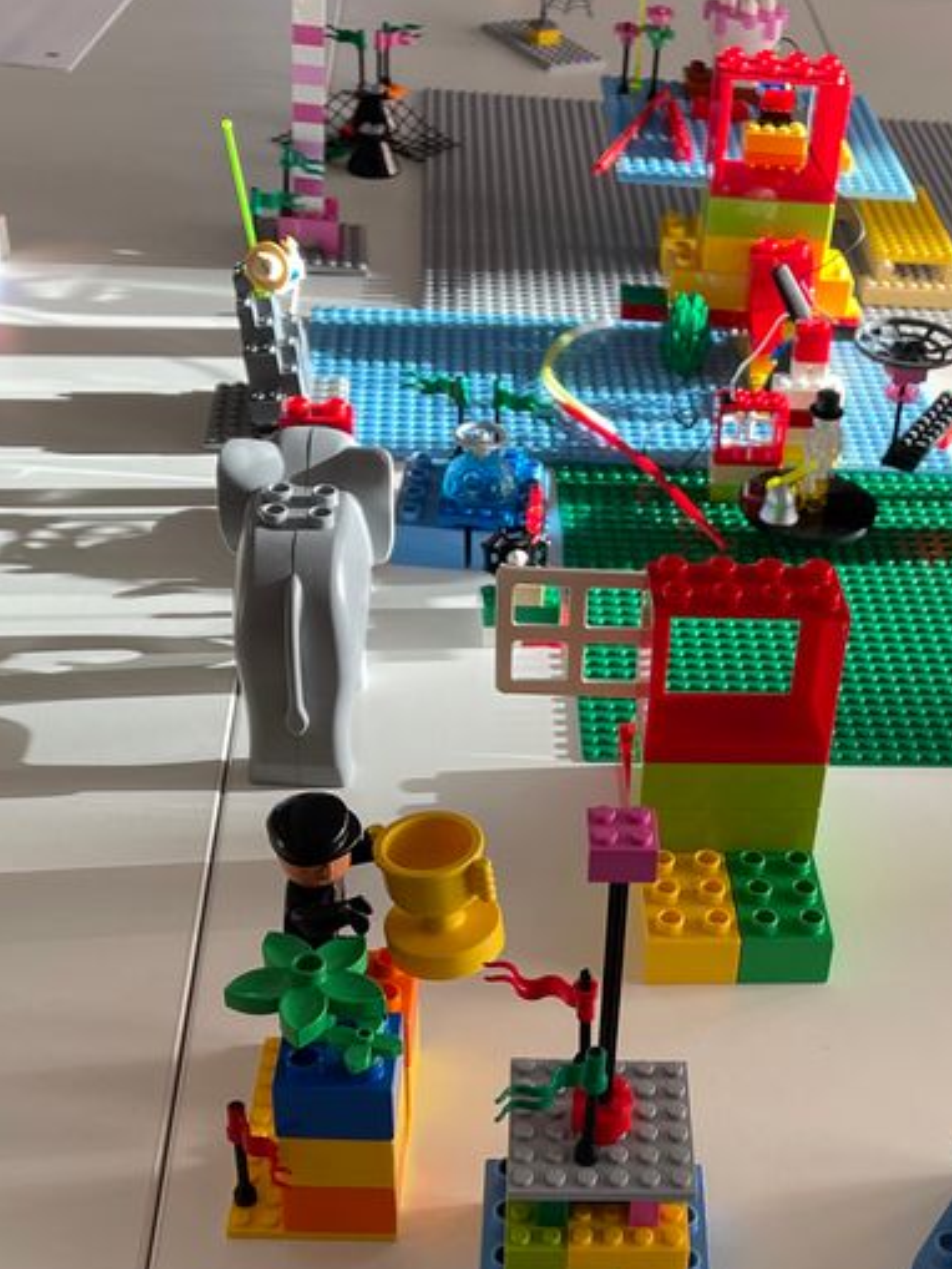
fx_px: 1869
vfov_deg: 36.6
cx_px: 726
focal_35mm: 51
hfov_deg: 28.1
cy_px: 956
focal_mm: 5.1
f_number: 1.6
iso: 80
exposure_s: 1/121
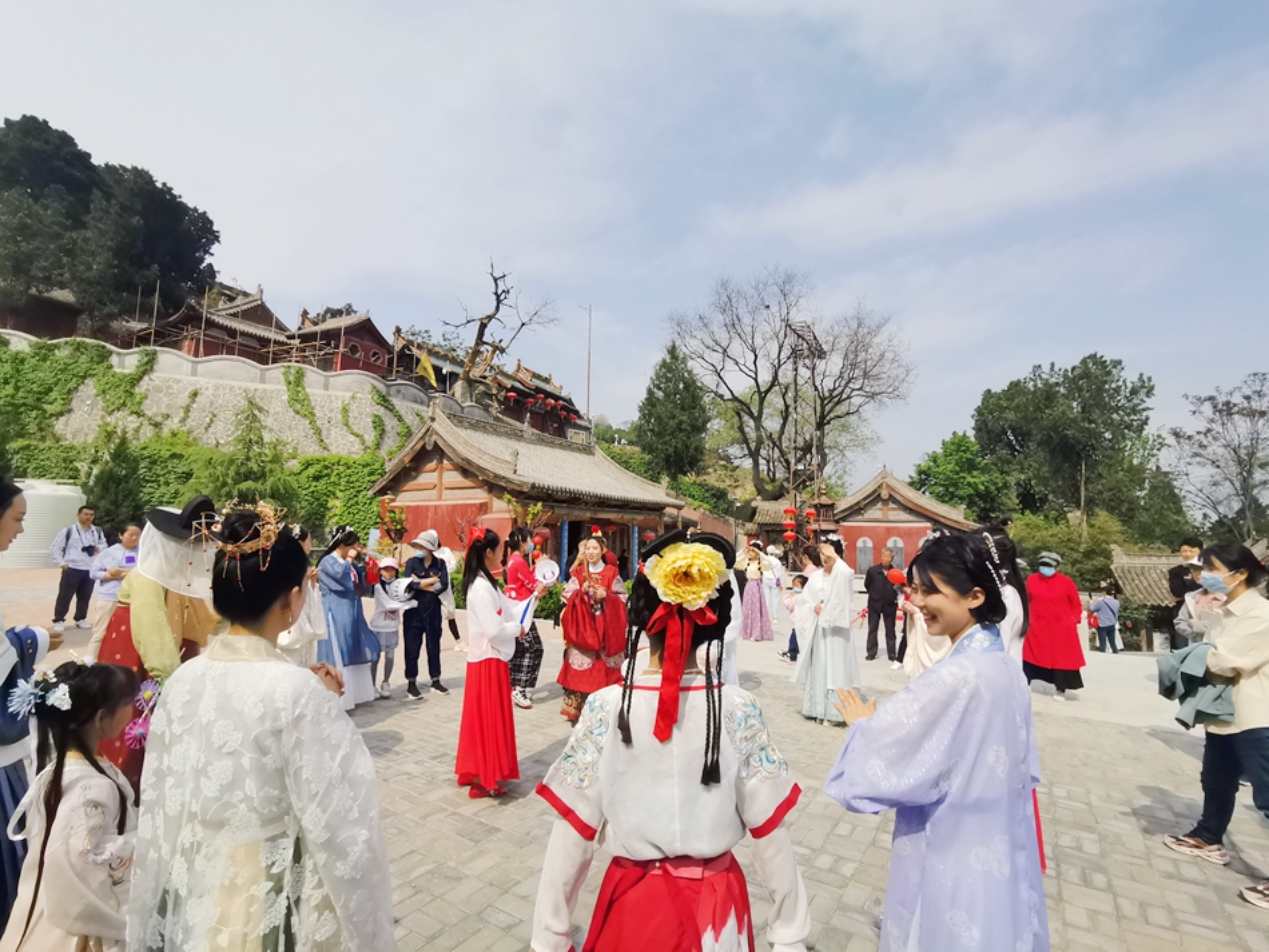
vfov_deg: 74.8
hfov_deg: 91.0
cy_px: 476
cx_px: 634
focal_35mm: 17
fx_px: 623
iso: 50
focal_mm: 2.23
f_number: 2.2
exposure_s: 1/1669
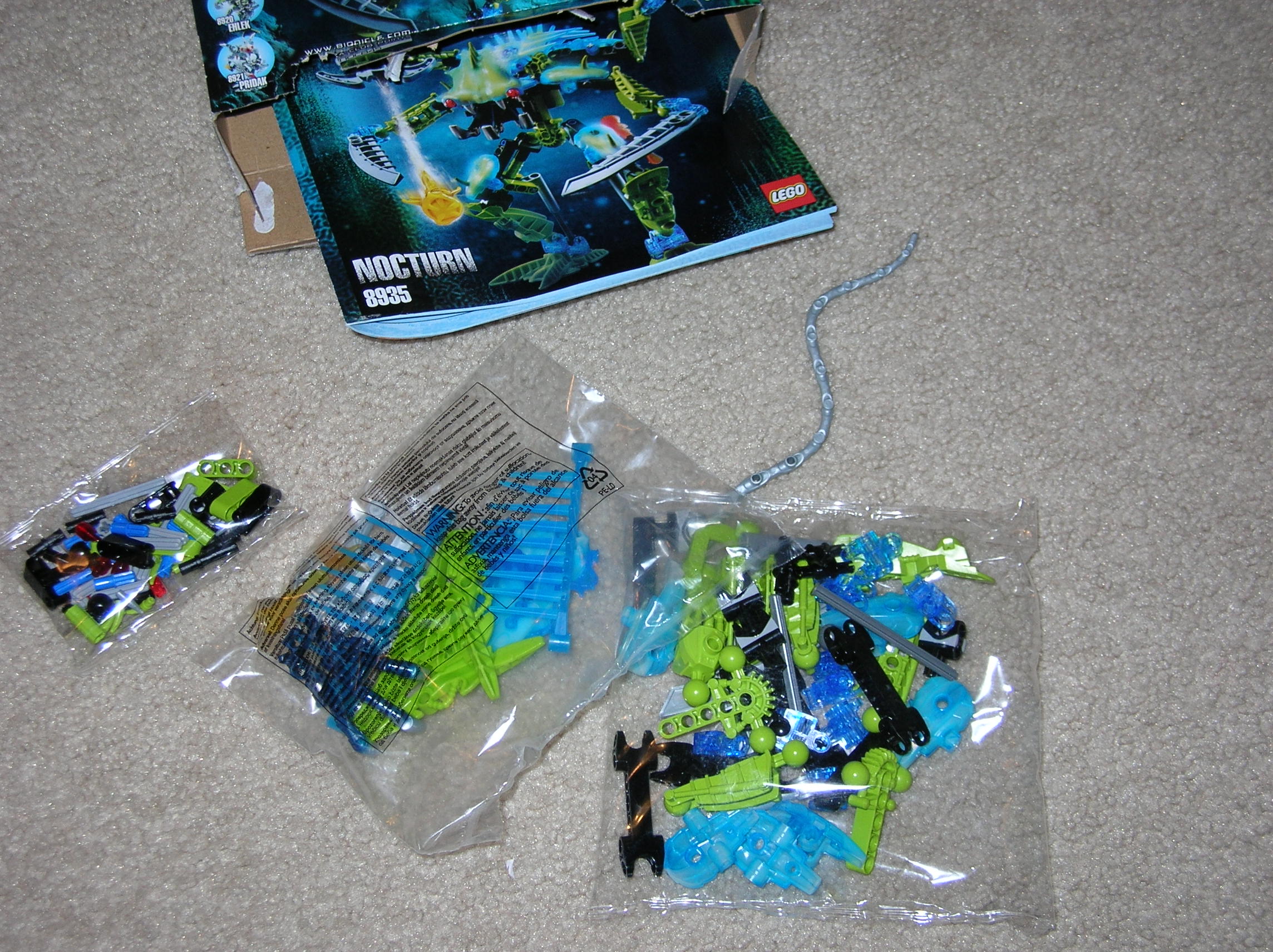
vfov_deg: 30.8
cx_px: 636
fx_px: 1727
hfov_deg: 40.5
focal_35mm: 47
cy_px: 476
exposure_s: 1/60.1
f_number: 2.9
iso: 50
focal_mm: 7.8
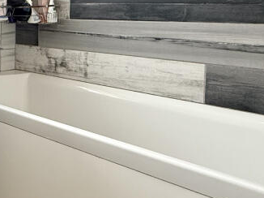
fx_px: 335
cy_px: 28
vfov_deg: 31.6
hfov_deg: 32.7
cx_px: -75
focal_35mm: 44
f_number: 2.2
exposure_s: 1/100
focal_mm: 2.22
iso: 100
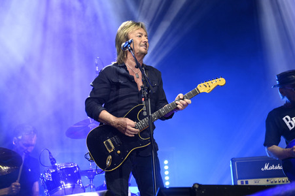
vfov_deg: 9.4
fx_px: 1187
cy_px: 98
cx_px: 148
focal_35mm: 145
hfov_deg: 14.2
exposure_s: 1/200
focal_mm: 145
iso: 2000
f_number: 5.6
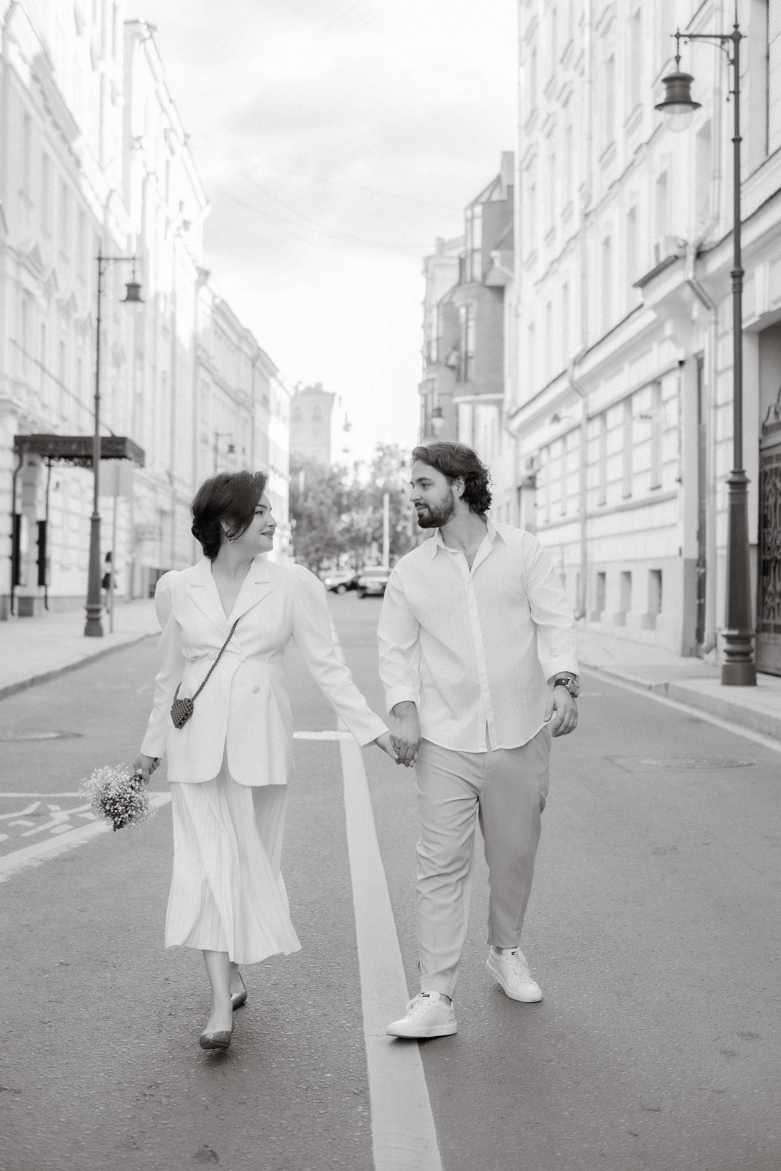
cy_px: 551
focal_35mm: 53
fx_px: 1724
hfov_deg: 25.5
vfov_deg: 37.5
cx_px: 402
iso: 250
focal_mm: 50
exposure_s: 1/500
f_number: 3.2
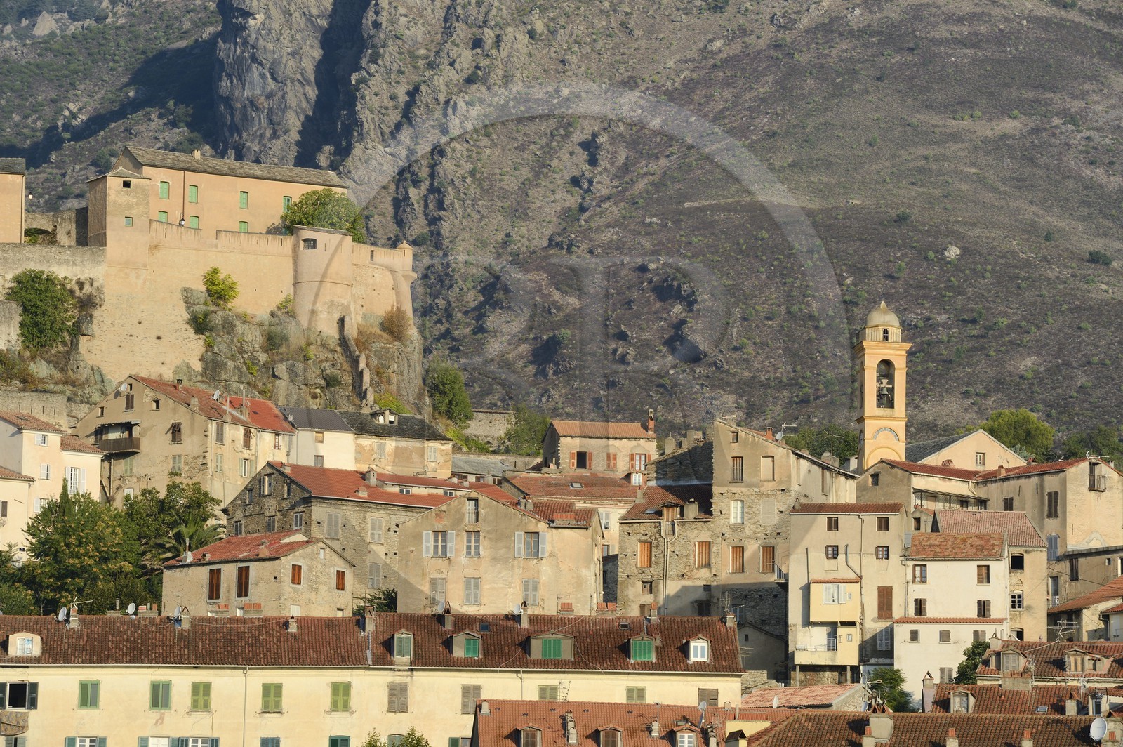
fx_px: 5766
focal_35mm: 185
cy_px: 374
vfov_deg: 7.4
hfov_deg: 11.1
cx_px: 562
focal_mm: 185
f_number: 14
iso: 200
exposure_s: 1/200
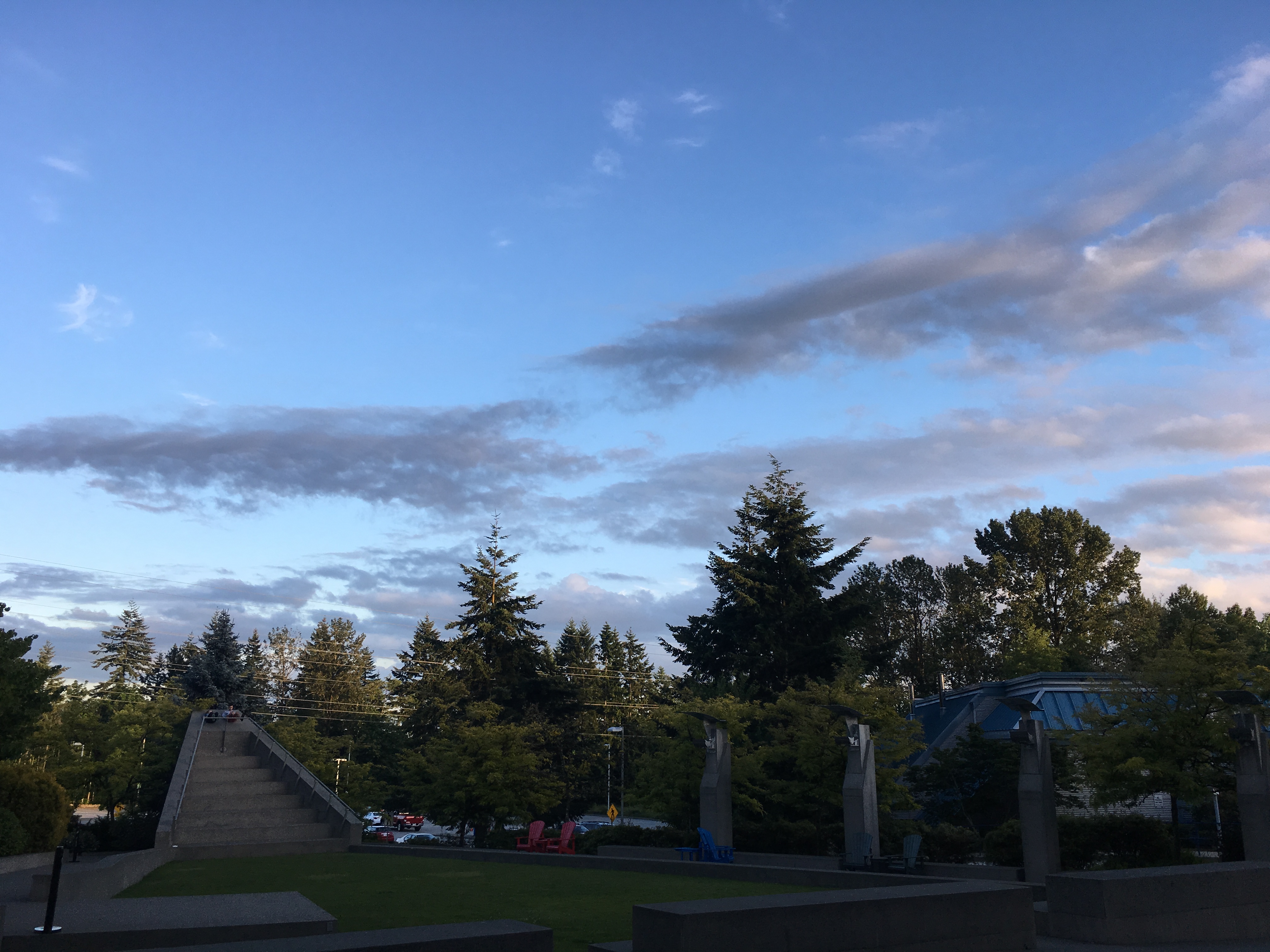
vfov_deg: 48.2
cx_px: 635
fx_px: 1064
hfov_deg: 61.7
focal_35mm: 29
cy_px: 476
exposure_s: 1/354
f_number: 2.2
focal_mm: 4.15
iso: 25
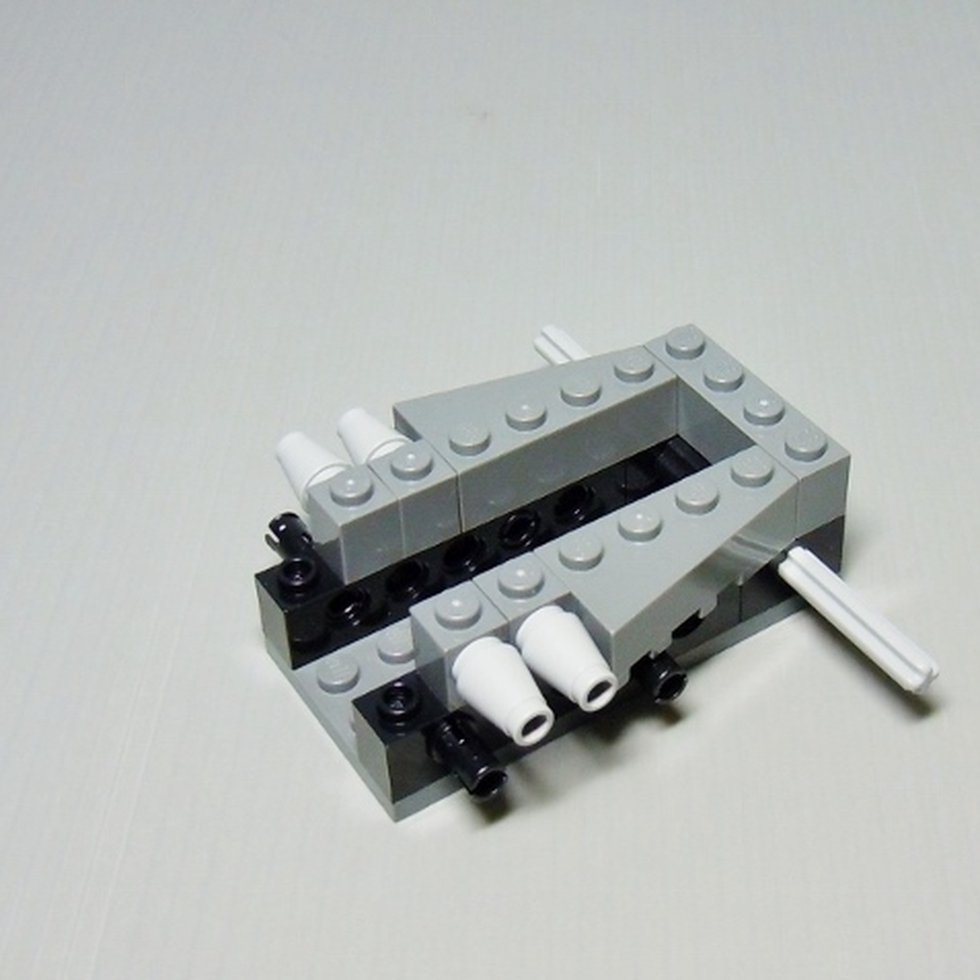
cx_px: 587
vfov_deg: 43.9
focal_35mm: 38
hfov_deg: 43.6
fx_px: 1217
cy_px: 501
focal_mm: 5.4
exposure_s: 1/25
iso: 200
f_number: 3.5
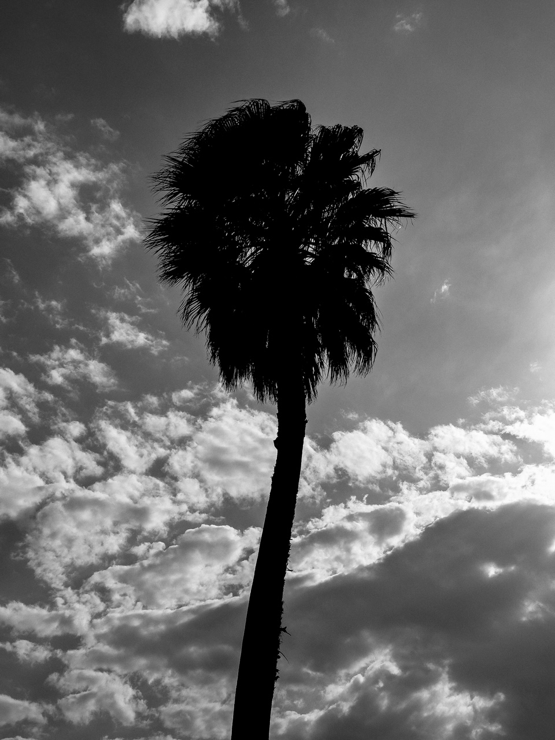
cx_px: 278
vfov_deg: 39.7
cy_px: 370
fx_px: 1026
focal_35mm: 48
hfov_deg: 30.3
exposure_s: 1/20000
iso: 80
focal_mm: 6.76
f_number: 1.8
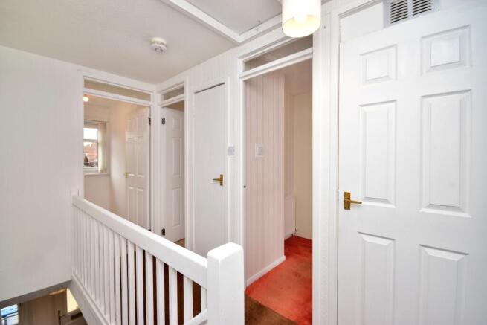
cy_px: 162
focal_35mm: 15
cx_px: 244
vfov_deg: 77.4
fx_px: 203
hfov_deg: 100.4
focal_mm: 10
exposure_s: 1/80
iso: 800
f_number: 9
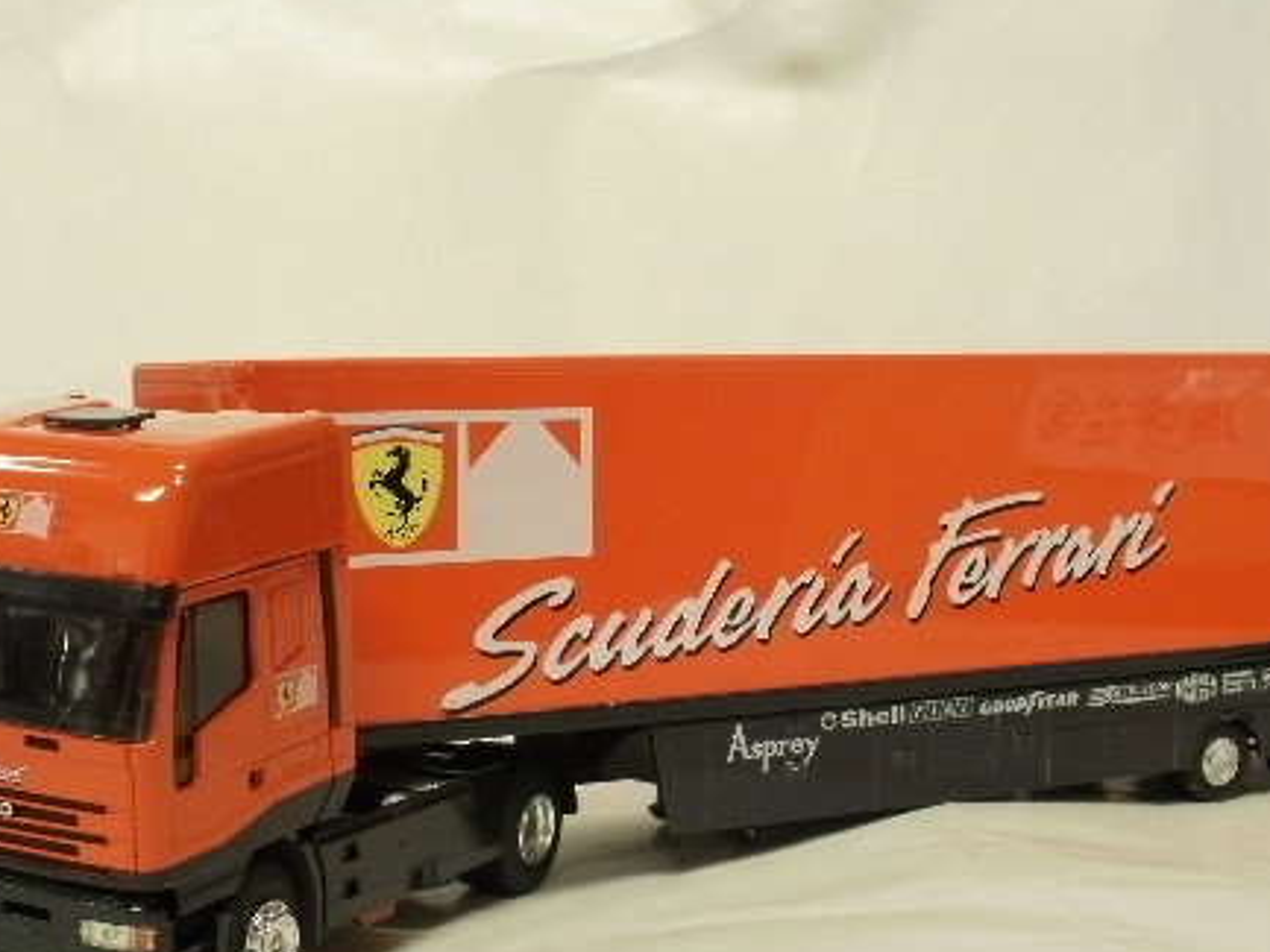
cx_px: 704
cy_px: 618
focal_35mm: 65
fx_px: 2385
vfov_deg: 22.5
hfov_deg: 29.8
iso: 125
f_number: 4
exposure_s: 1/10
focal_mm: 7.7
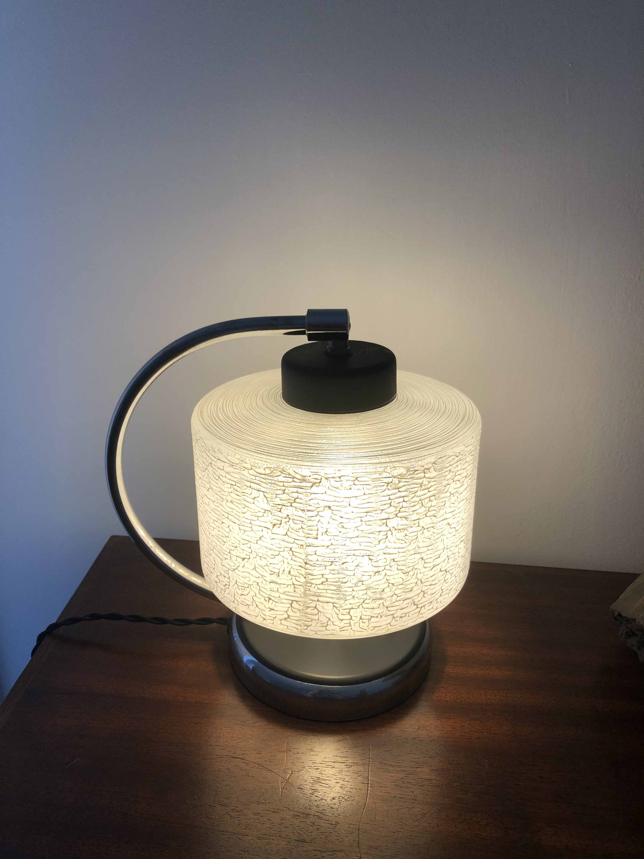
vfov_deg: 63.4
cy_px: 430
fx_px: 695
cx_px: 322
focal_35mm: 28
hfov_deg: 49.7
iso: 25
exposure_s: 1/100
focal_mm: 3.99
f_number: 1.8
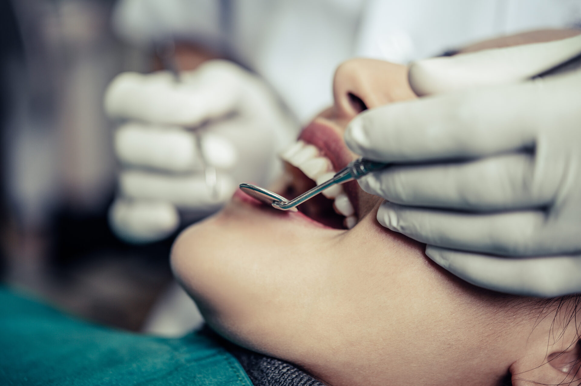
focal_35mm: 60
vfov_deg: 22.6
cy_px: 193
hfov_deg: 33.4
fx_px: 968
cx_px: 290
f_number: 3
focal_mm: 60
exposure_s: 1/100
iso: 400
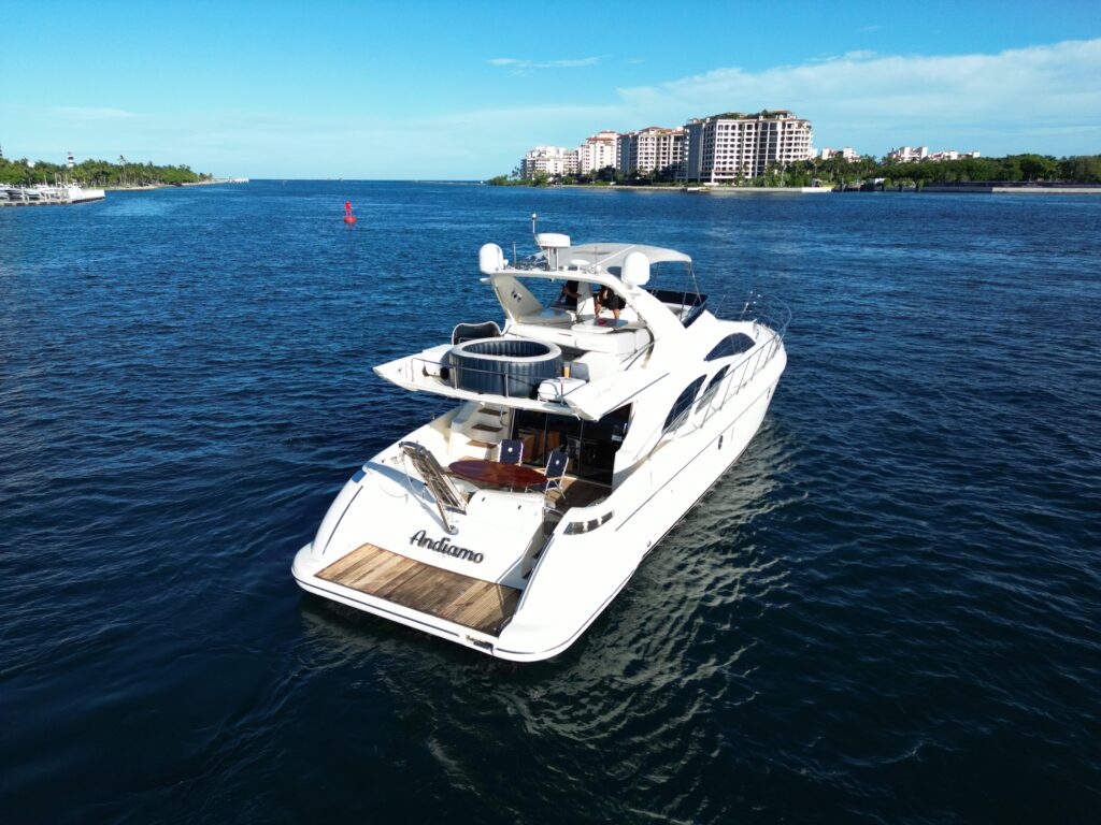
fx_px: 763
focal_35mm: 24
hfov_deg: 71.6
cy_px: 412
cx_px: 550
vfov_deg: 56.8
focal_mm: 6.72
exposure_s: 1/2500
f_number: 1.7
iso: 110
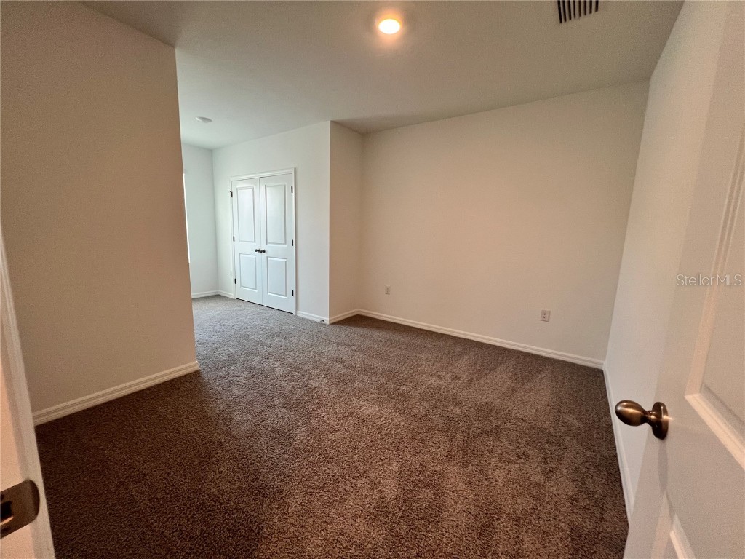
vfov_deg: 89.9
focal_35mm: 13
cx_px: 372
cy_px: 280
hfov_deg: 106.2
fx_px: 280
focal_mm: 1.57
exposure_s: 1/120
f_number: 1.8
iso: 200
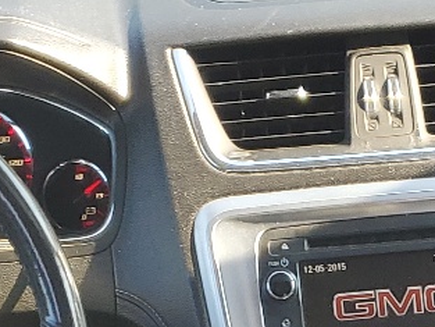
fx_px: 1672
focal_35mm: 133
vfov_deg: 10.1
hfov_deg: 14.7
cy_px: 699
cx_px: 368
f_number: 1.5
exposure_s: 1/175
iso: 50
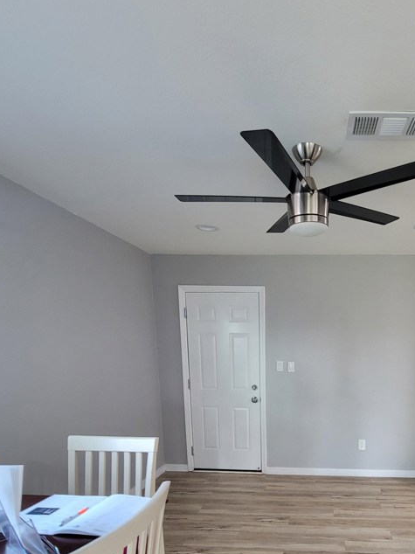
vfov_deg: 73.3
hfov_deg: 59.9
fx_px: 336
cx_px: 313
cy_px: 418
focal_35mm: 21
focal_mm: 2.2
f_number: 2.2
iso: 320
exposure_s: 1/30
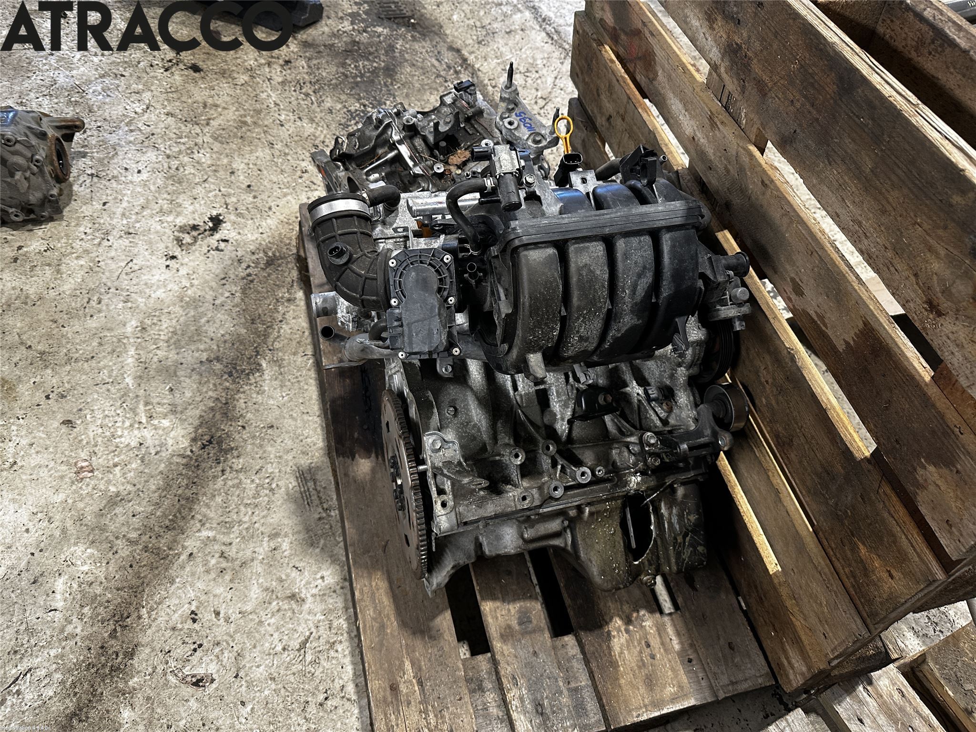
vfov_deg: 56.8
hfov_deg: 71.6
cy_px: 366
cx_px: 488
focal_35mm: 24
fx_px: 677
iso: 200
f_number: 1.78
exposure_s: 1/100
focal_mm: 6.86
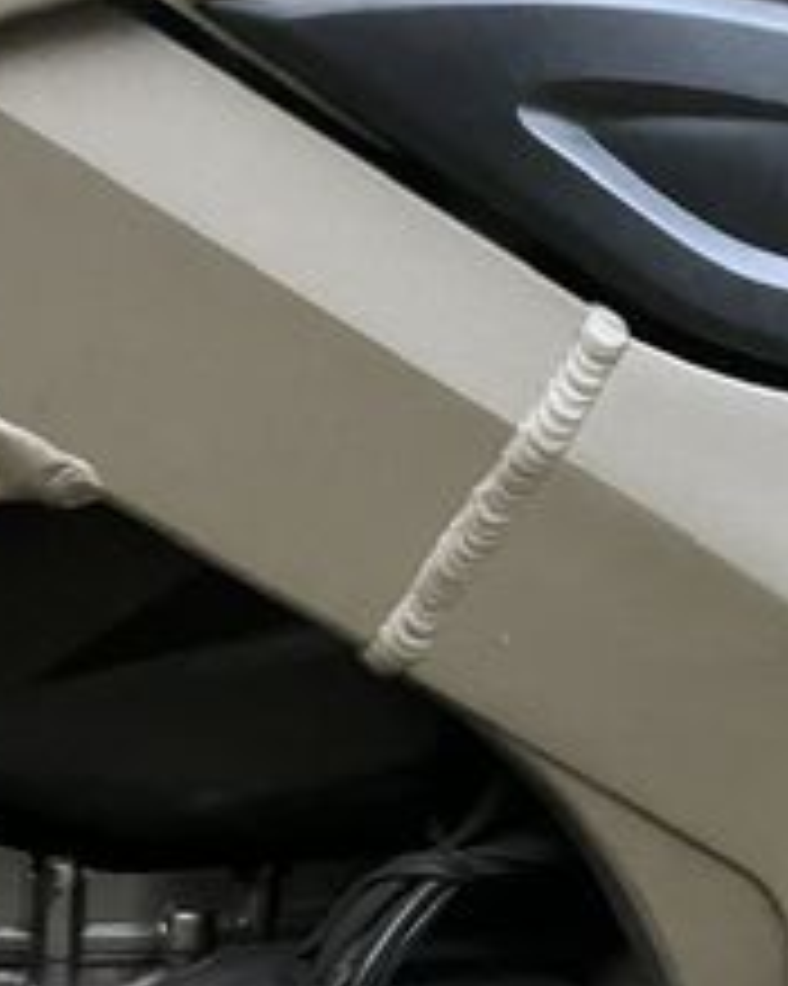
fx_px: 2334
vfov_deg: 22.9
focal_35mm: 80
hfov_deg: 18.3
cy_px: 991
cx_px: -140
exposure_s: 1/30
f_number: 1.8
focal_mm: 3.99
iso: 640
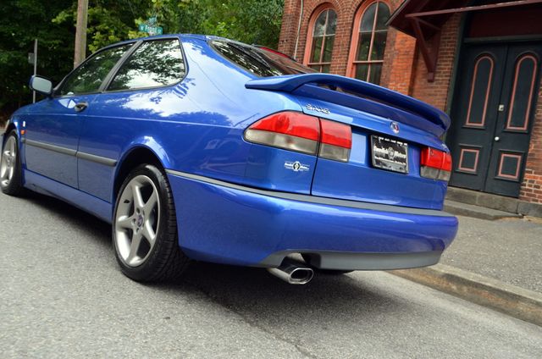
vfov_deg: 39.8
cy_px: 180
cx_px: 271
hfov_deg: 57.3
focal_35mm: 33
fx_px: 496
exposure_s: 1/160
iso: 200
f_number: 6.3
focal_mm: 22
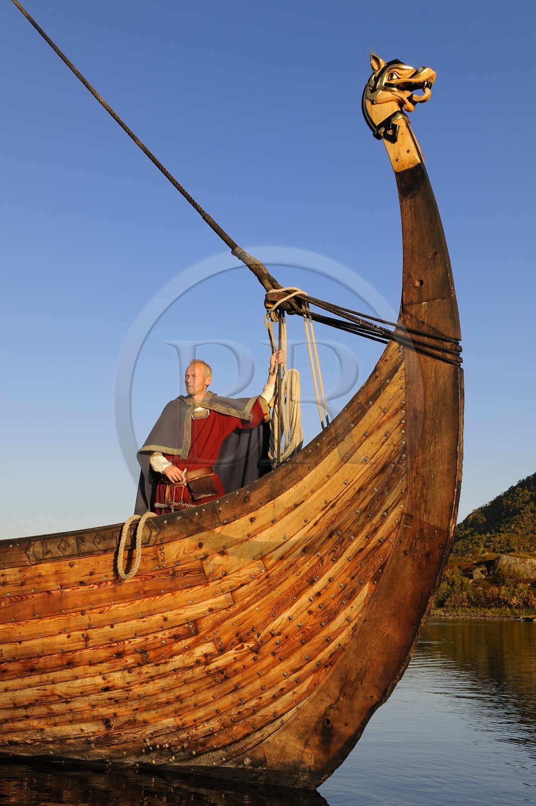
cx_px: 268
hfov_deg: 28.0
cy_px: 403
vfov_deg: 41.1
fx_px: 1074
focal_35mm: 48
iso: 200
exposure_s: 1/160
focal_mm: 48
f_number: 13
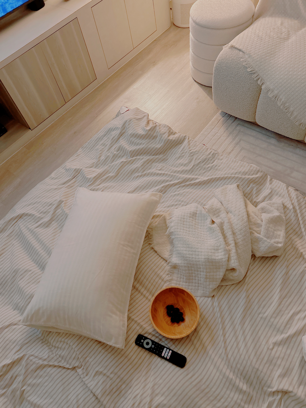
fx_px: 306
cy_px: 204
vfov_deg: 67.3
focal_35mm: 26
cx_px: 153
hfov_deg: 53.1
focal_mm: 5.7
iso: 500
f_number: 1.5
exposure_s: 1/33
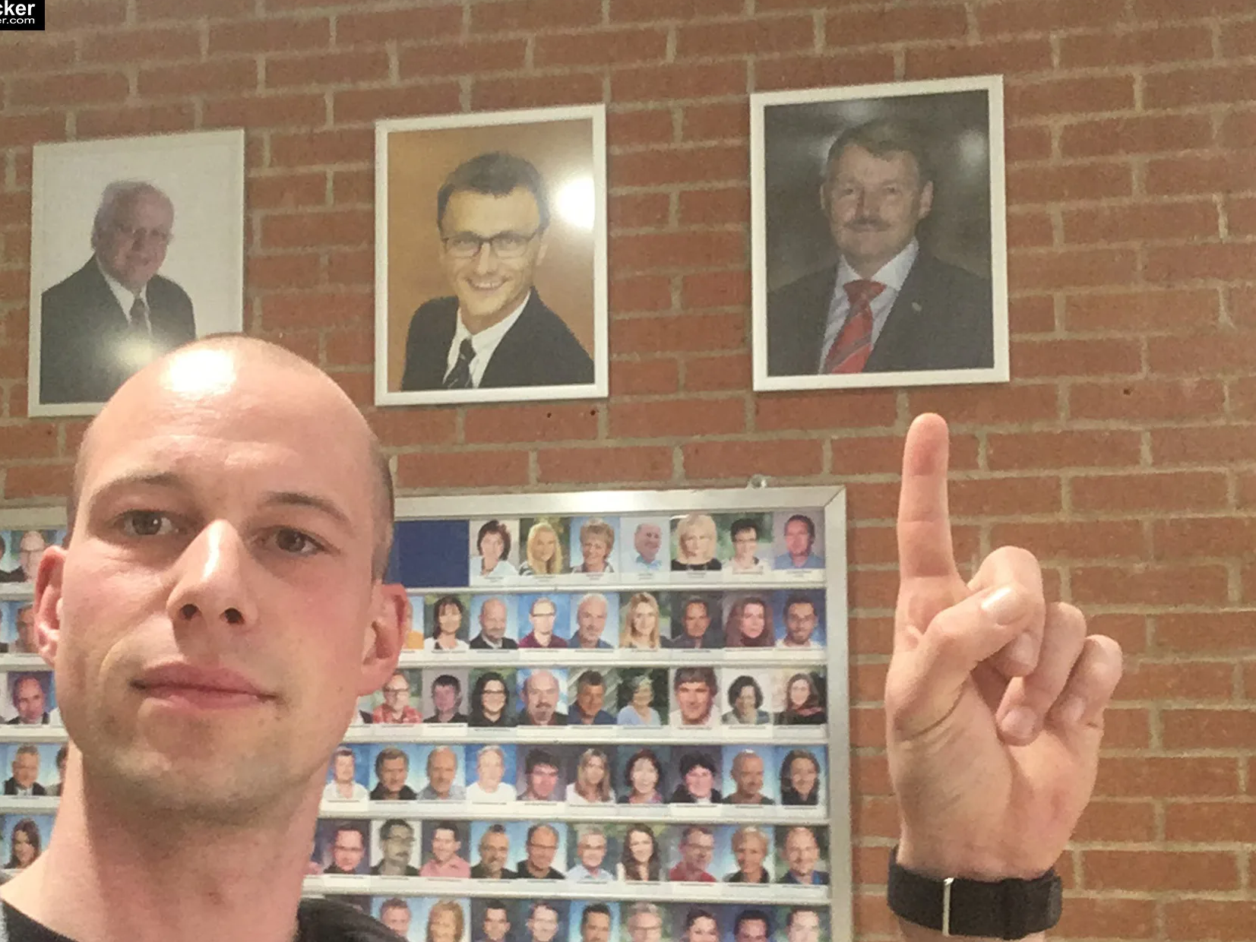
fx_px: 1306
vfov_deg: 39.6
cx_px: 607
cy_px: 542
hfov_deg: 51.3
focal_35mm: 36
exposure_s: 1/33
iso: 200
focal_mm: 2.15
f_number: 2.4
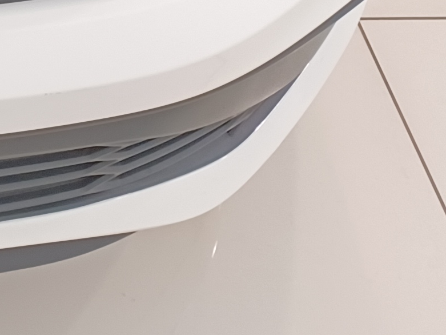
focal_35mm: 128
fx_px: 1649
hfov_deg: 12.8
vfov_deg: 10.0
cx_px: -523
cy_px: -485
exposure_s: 1/30
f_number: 1.8
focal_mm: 4.6
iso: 250
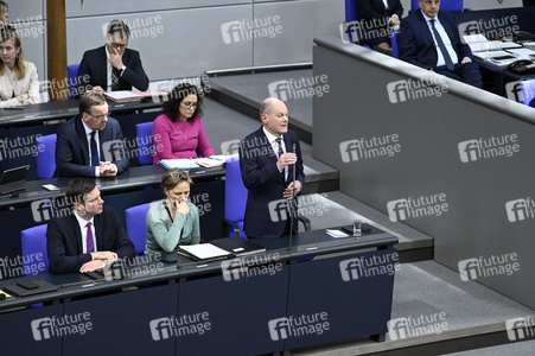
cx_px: 268
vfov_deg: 11.4
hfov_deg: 17.1
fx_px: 1782
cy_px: 178
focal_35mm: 120
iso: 3200
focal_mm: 120
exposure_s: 1/400
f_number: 4
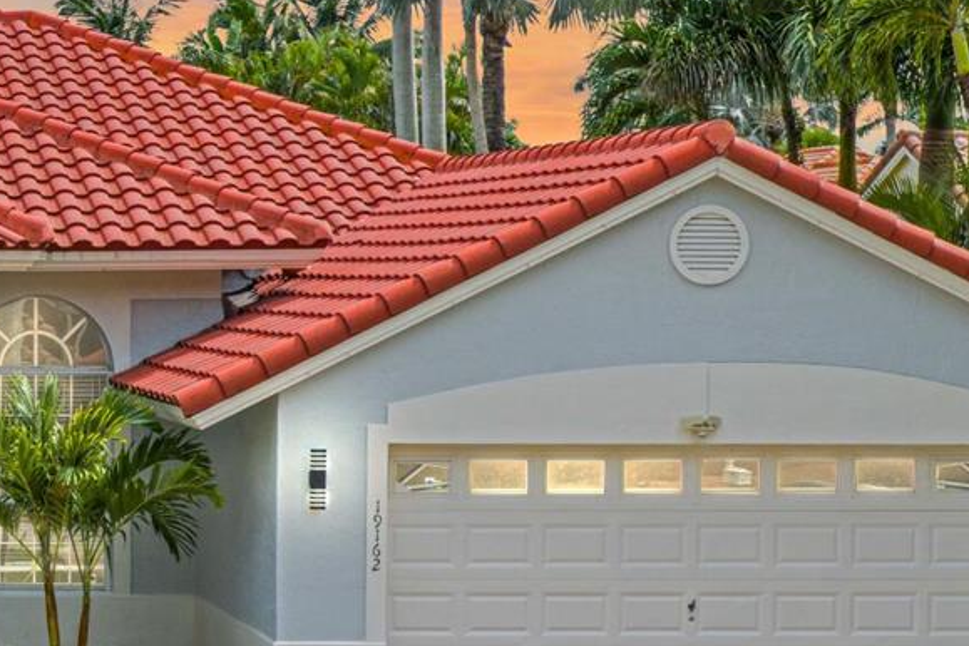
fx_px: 2665
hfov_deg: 18.7
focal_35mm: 99
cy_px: 346
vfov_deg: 13.8
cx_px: -397
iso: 100
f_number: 5
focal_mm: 14.45
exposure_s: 1/320
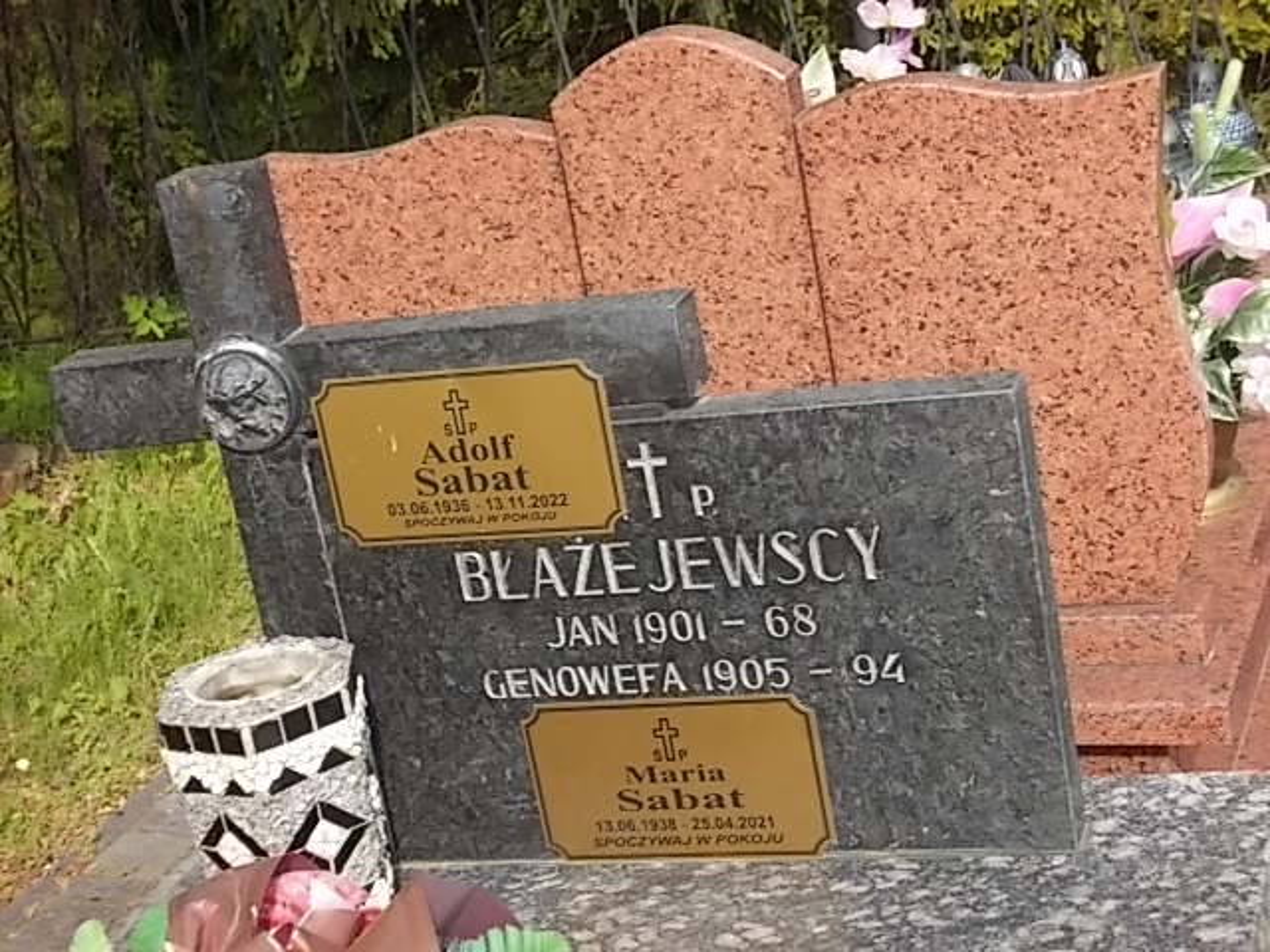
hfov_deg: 27.4
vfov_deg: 20.7
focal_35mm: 71
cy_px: 476
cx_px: 635
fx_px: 2605
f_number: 4.3
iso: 80
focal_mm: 10
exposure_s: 1/125
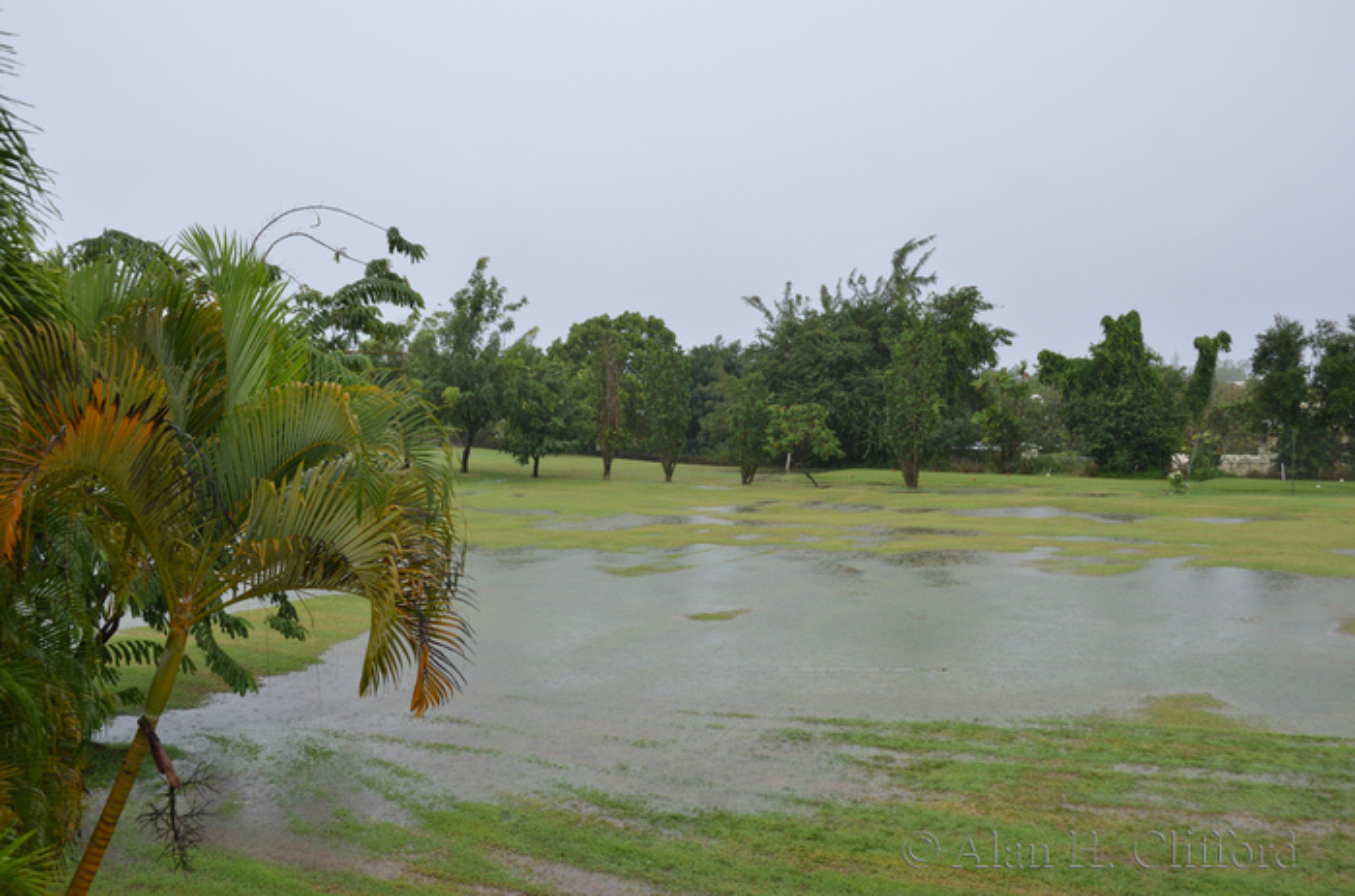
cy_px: 448
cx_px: 678
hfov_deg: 57.3
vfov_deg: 39.8
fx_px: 1239
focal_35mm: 33
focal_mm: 22
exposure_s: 1/100
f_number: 5
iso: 320
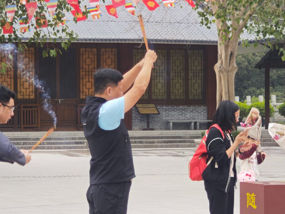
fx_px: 1317
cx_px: 139
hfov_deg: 12.3
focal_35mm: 160
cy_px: 109
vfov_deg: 9.3
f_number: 2
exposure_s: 1/100
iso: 50
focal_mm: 9
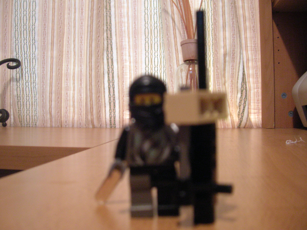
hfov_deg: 54.0
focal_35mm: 34
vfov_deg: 41.7
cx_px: 154
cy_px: 115
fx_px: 301
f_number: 2.9
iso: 200
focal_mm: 5.7
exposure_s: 1/3.3
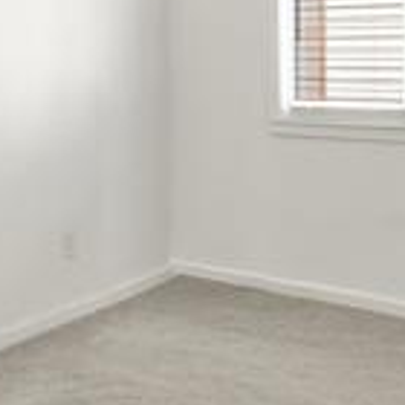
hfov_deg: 27.6
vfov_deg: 27.0
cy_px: 62
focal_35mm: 62
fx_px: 821
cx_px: 142
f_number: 8
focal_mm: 16
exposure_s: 1/25
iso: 400
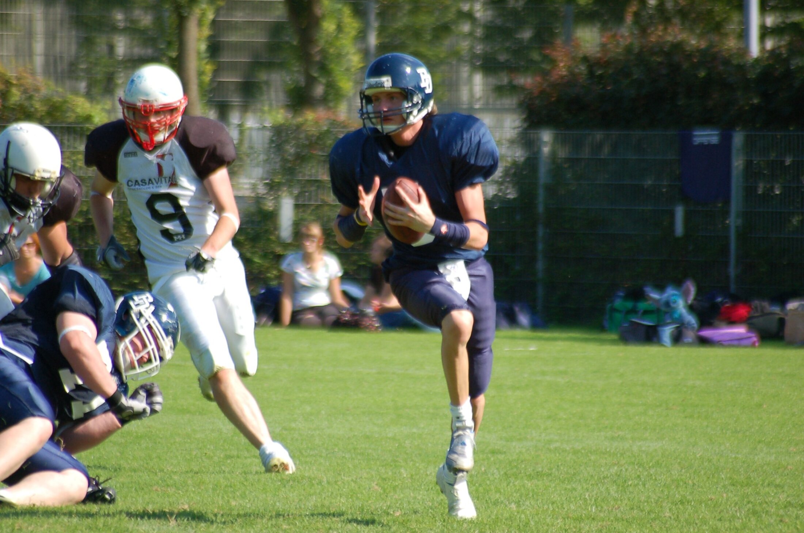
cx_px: 402
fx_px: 10031
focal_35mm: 450
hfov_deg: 4.6
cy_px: 266
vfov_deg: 3.0
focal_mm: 300
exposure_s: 1/800
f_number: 5.6
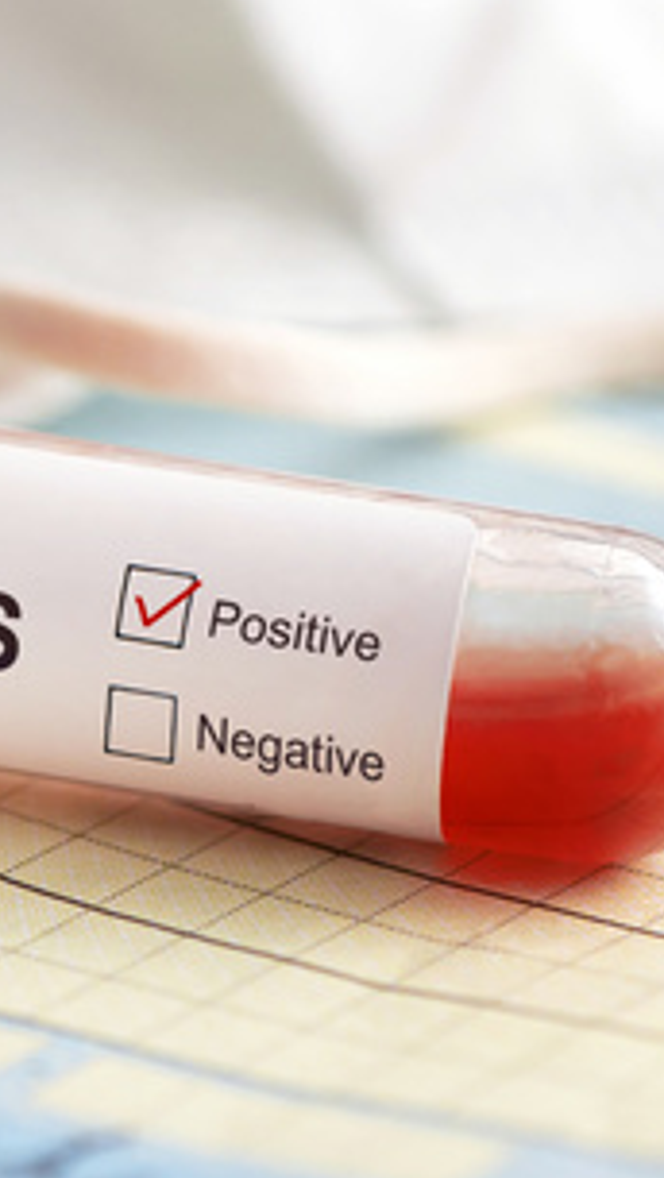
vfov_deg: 11.1
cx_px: -367
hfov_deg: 6.2
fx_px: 6029
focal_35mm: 193
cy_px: 297
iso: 320
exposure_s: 1/80
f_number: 4
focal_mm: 50
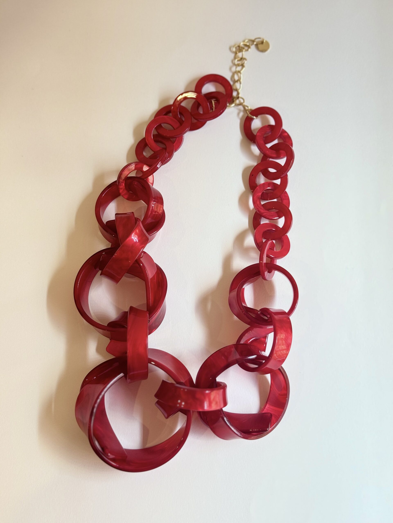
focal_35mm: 48
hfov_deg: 30.3
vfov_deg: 39.7
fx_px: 727
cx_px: 196
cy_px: 262
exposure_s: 1/50
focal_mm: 6.76
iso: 64
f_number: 1.78
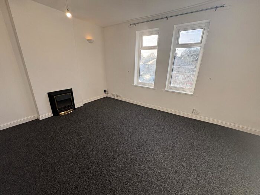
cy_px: 98
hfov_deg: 102.1
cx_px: 130
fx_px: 105
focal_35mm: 14
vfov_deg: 85.7
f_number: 2.2
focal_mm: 2.22
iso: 64
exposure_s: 1/233
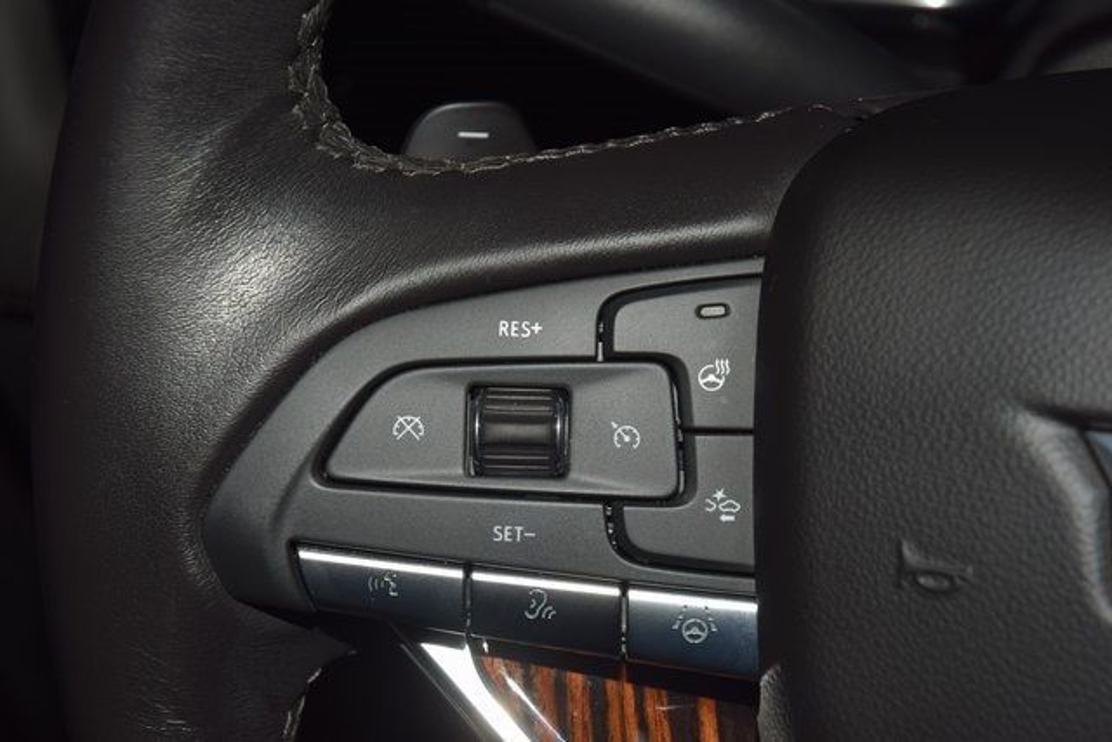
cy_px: 371
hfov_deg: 24.6
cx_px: 556
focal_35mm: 82
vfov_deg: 16.6
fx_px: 2549
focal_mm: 55
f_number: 8
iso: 100
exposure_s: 1/60
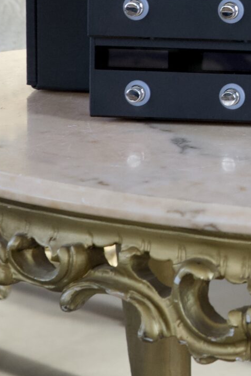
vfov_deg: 5.6
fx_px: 3815
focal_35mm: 365
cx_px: 462
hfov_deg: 3.7
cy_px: -200
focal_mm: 91
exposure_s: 1/80
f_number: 8
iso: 2000
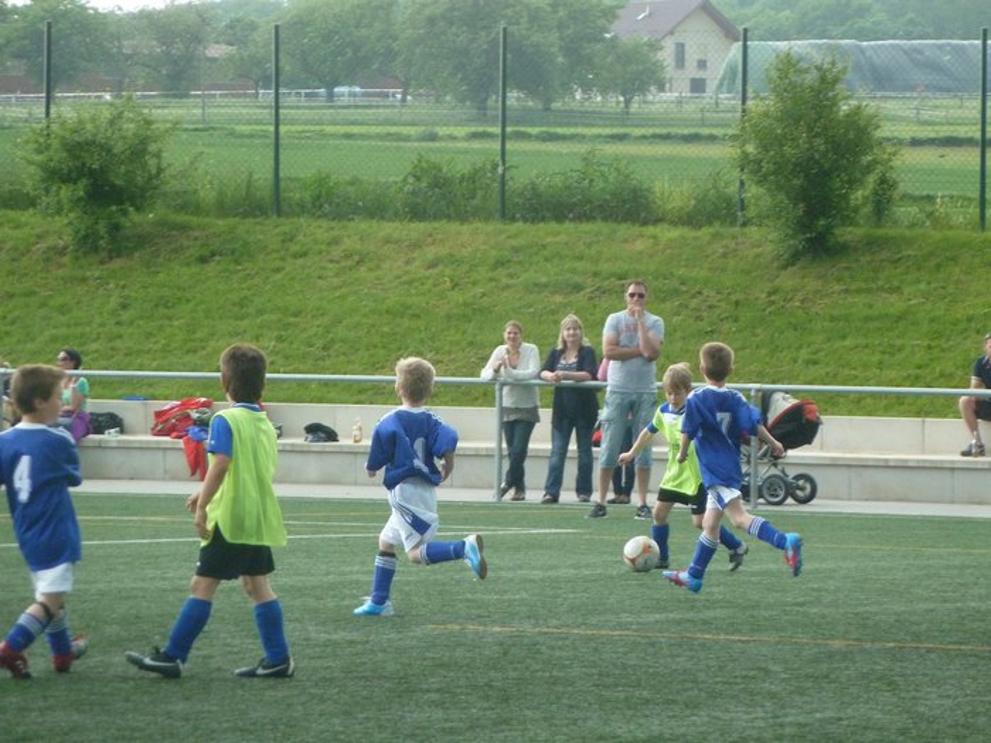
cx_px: 496
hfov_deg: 6.6
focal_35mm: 300
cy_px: 372
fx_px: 8589
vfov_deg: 5.0
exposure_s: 1/250
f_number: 4.9
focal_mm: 49.2
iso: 400
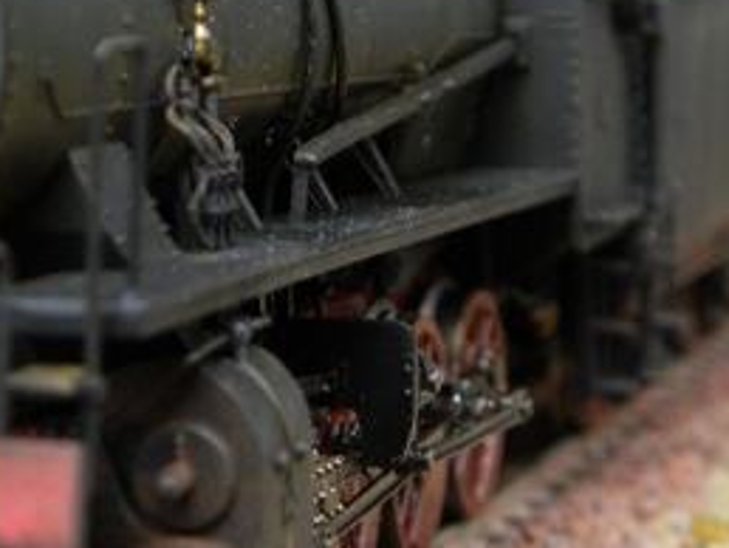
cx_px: 274
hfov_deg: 12.9
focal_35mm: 153
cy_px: 314
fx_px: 3225
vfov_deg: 9.7
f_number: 3.5
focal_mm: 9.2
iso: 174
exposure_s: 1/60
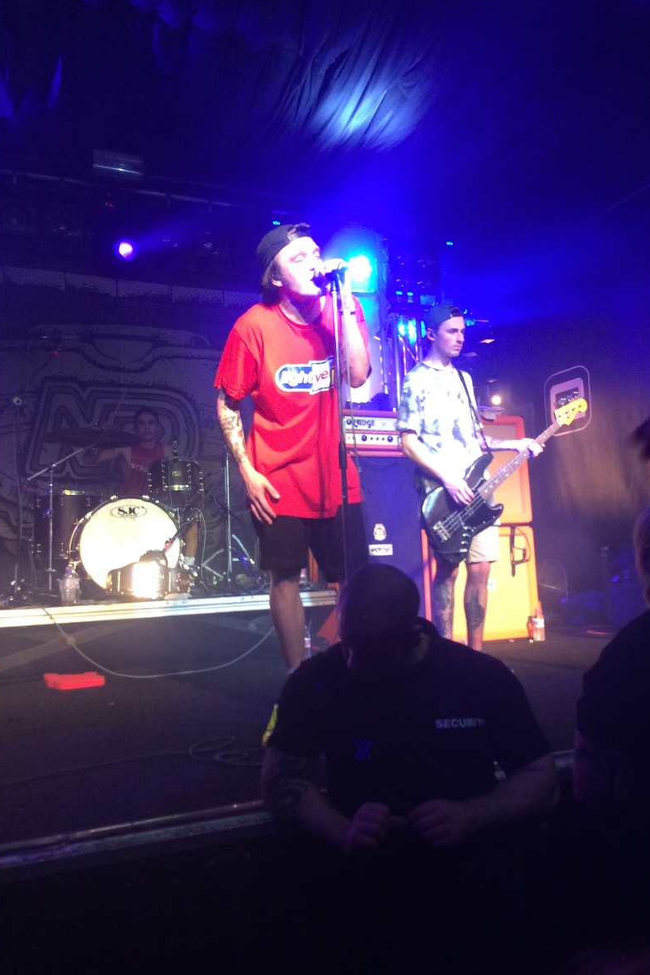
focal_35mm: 31
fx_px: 840
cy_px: 488
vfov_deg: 60.3
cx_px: 354
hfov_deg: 42.3
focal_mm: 4.15
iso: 200
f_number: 2.2
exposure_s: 1/30
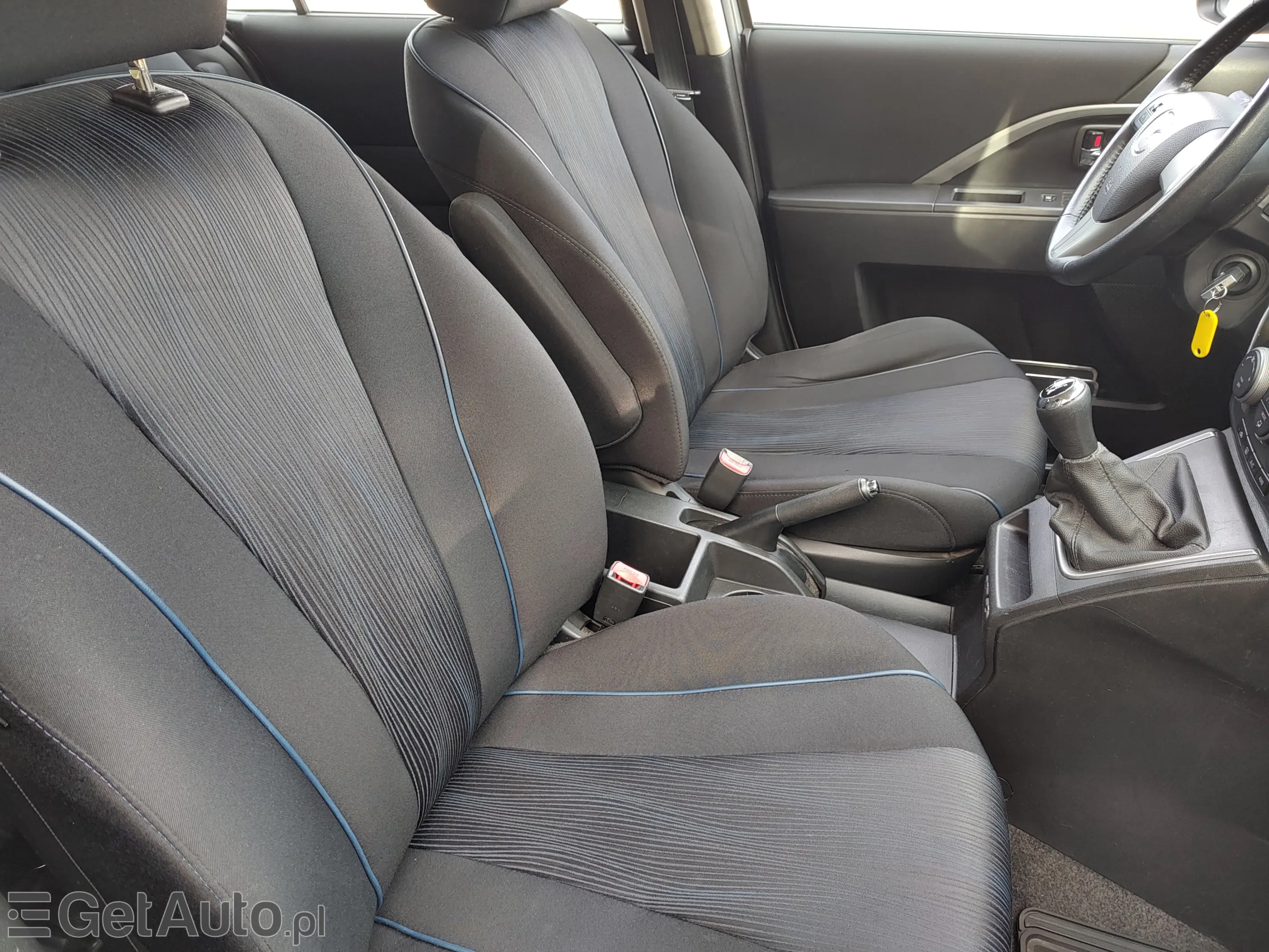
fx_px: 843
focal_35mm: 23
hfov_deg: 73.9
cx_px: 634
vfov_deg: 58.9
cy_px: 476
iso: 115
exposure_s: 1/50
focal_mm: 5.56
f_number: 1.8
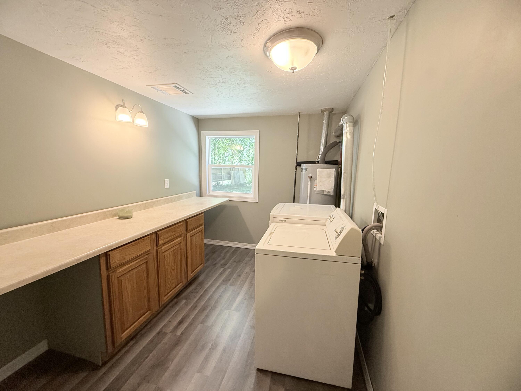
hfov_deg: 102.1
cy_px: 196
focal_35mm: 14
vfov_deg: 85.7
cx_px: 260
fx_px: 211
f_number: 2.2
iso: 200
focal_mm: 2.22
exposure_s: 1/60
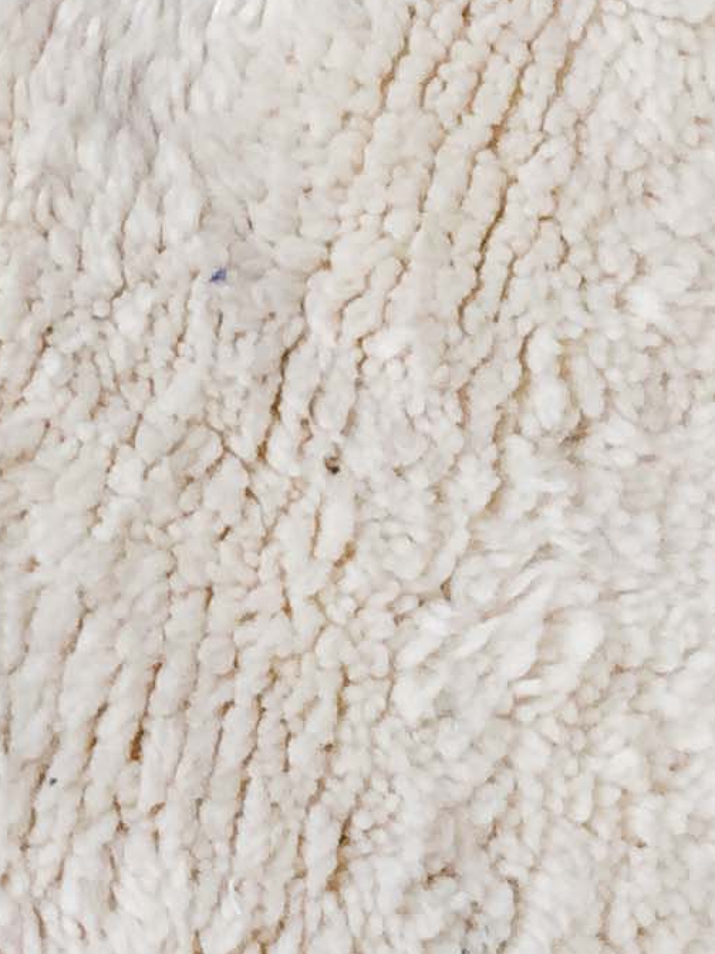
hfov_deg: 9.5
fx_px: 3884
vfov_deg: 13.9
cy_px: 846
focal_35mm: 141
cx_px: -937
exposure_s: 1/50
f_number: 2.2
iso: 40
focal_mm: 4.15
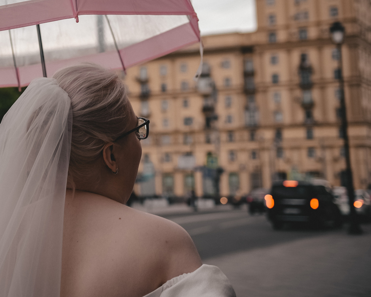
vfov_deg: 21.7
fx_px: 769
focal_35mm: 70
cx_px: 56
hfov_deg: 26.4
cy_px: 84
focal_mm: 40
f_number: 3.5
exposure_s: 1/500
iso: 200
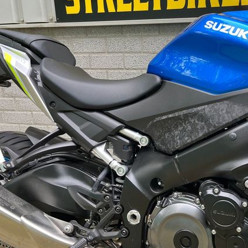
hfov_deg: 46.7
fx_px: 284
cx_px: 159
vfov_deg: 47.2
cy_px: 122
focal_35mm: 35
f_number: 1.6
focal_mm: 5.1
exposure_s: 1/135
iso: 32
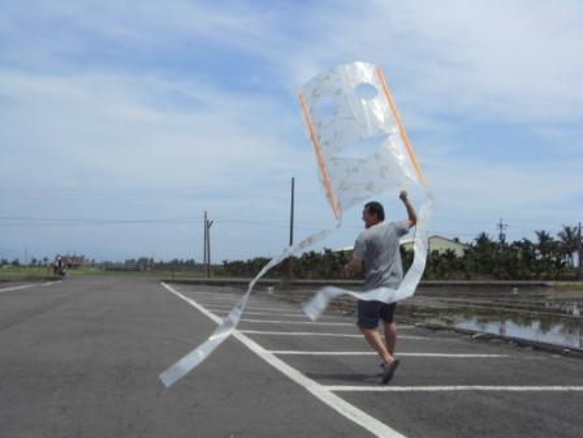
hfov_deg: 47.9
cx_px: 292
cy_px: 219
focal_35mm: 39
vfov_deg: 36.8
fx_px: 657
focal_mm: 6.6
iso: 80
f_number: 6.2
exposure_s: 1/350
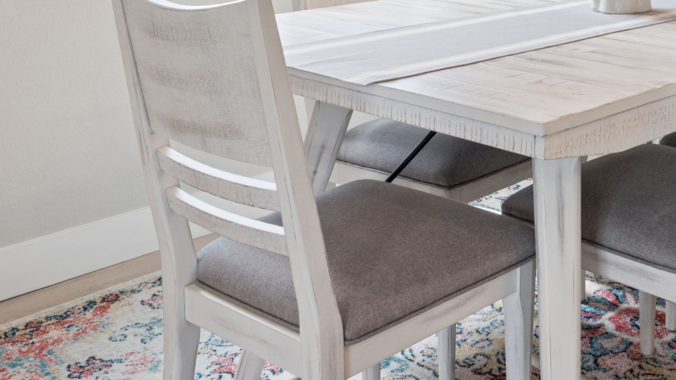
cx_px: 556
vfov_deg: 19.6
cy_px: -143
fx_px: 995
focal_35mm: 56
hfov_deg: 36.1
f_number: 9
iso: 400
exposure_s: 1/125
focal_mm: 18.5
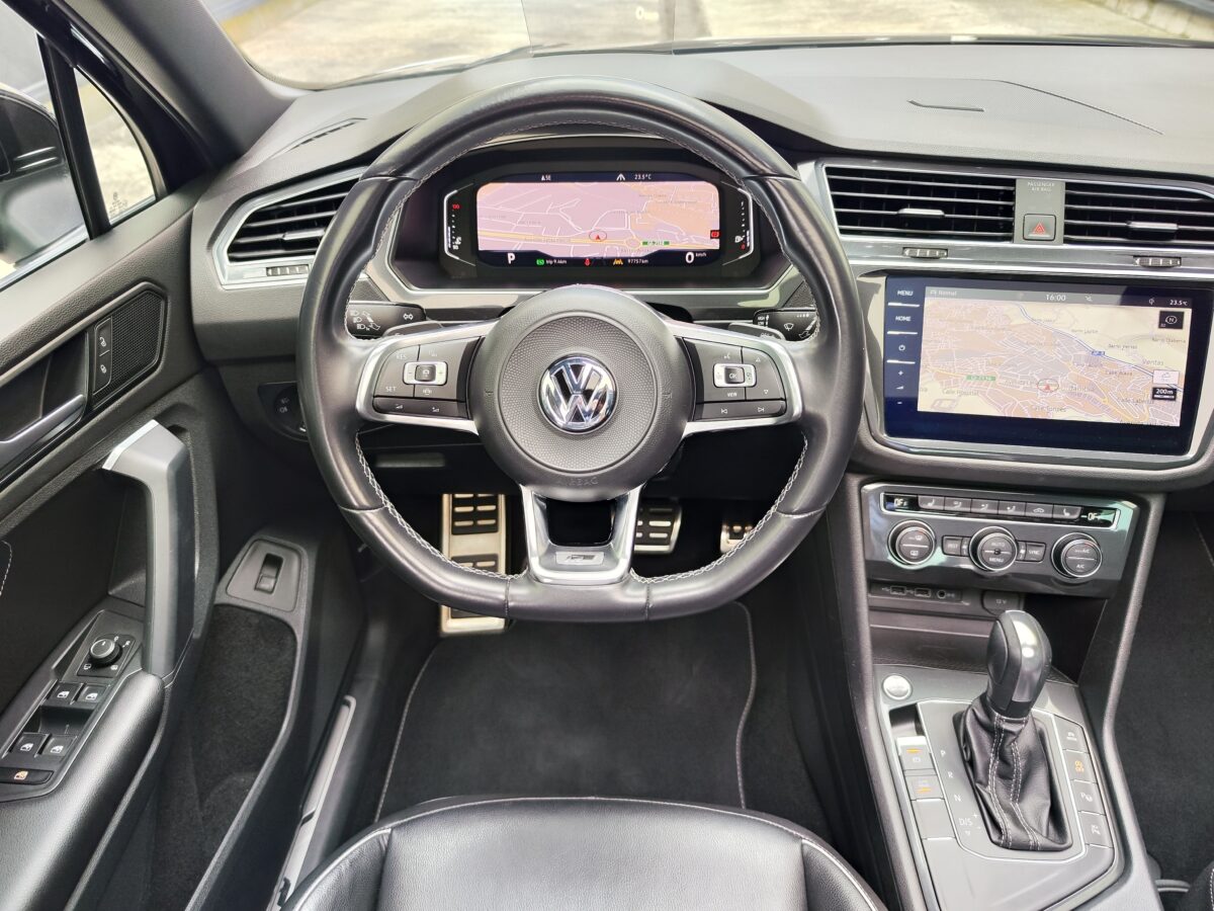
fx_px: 807
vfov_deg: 58.9
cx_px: 607
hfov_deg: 73.9
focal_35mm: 23
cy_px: 456
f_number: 1.69
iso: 110
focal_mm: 7.01
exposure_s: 1/100
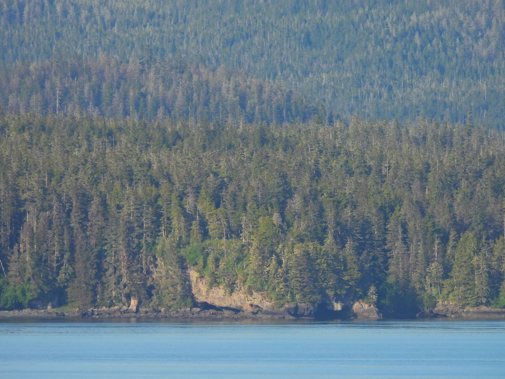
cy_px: 190
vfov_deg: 1.9
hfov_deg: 2.5
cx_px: 252
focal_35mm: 800
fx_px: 11671
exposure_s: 1/500
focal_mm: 143
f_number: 5.6
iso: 160
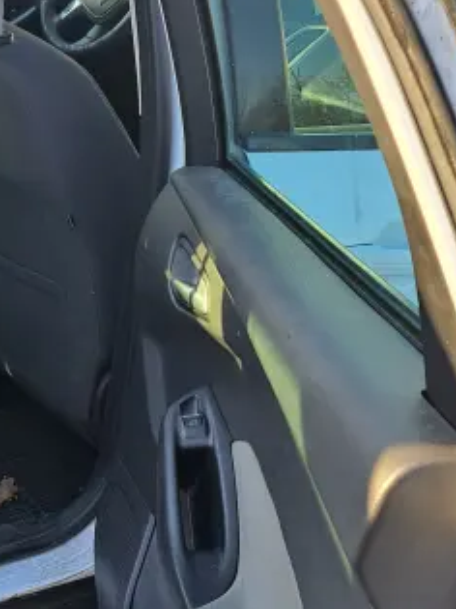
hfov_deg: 21.2
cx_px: -75
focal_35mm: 65
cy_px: 359
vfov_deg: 29.8
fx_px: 1142
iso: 50
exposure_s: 1/153
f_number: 1.8
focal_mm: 5.23
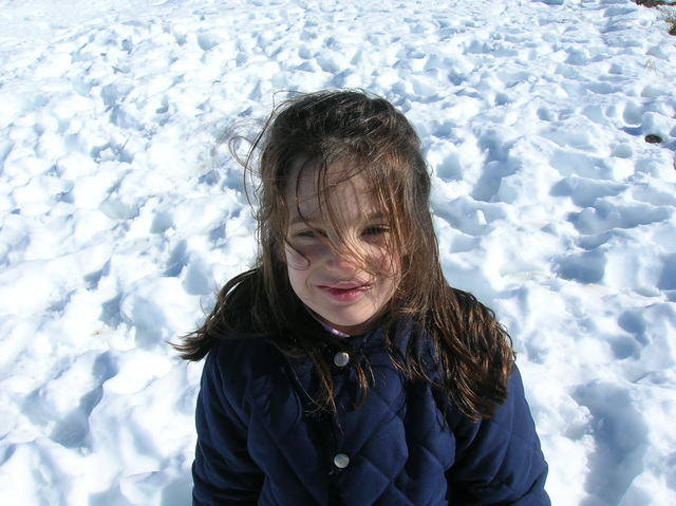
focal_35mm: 34
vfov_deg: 41.7
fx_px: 663
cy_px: 253
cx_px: 338
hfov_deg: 54.0
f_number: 4.9
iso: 50
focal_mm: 5.7
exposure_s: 1/634
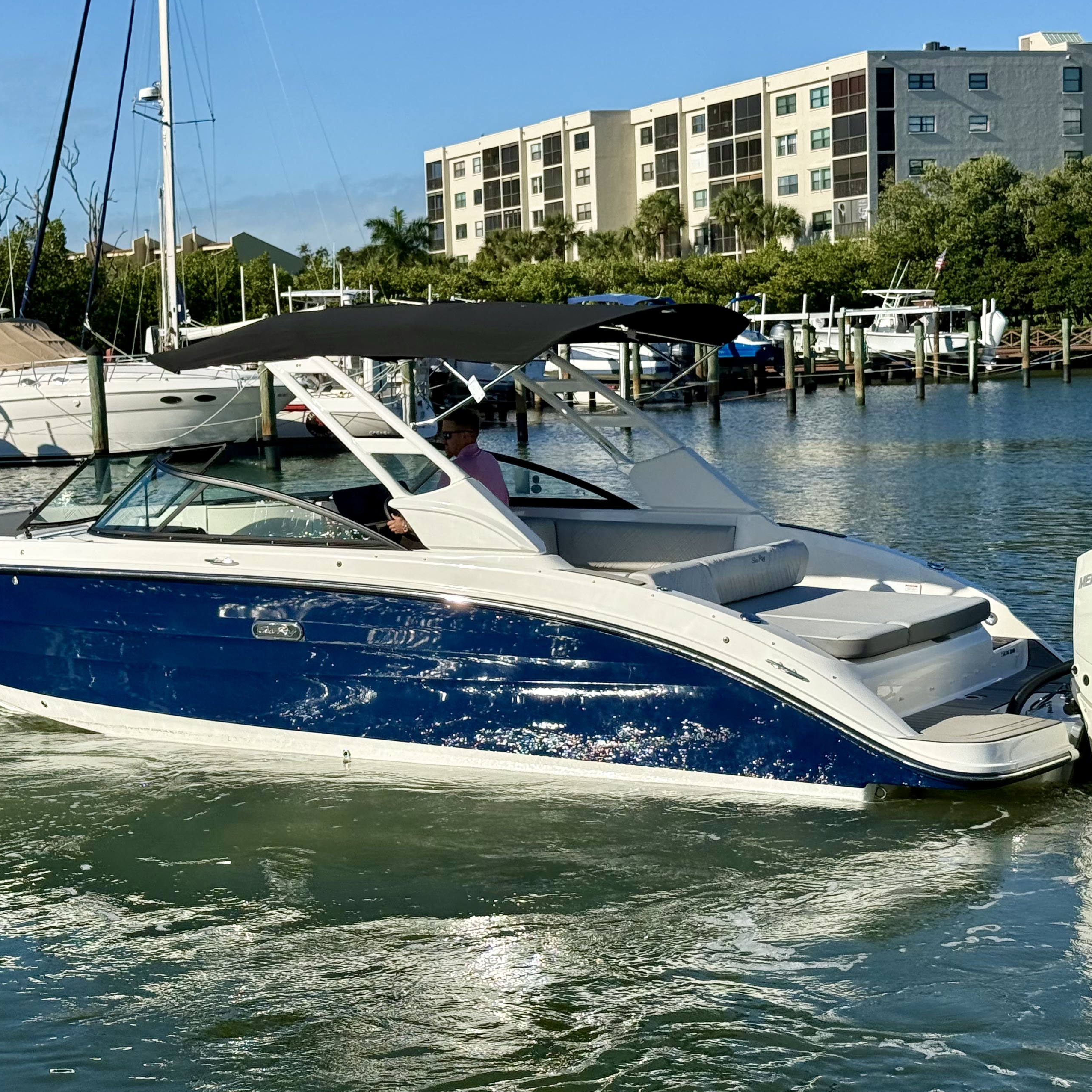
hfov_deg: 25.7
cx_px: 416
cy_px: 499
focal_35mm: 67
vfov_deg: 25.7
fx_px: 2391
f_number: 1.78
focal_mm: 6.76
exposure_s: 1/7874
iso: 64
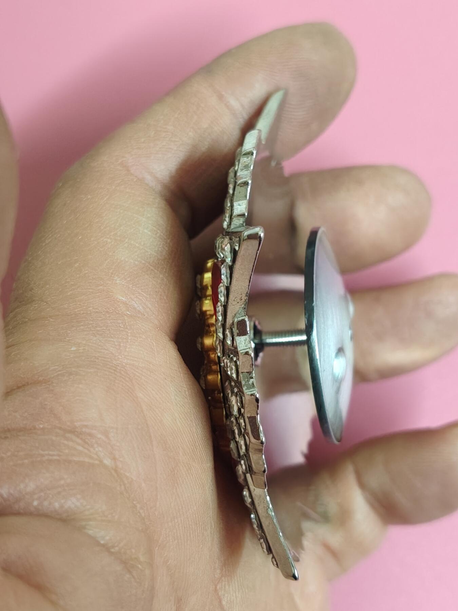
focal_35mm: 51
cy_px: 306
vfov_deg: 37.5
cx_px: 229
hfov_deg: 28.6
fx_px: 900
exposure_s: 1/50
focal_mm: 4.84
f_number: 1.88
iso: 1598
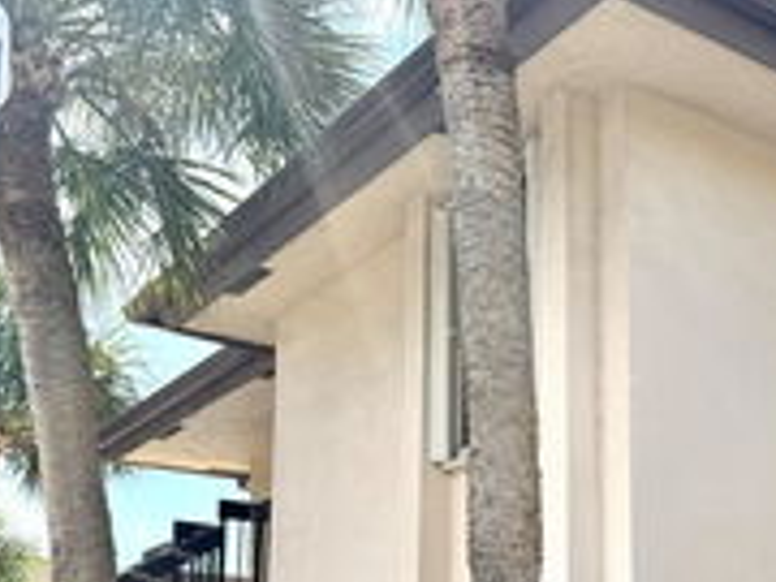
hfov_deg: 33.1
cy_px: 548
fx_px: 1278
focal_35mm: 57
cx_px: 584
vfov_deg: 24.7
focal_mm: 6.76
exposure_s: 1/1727
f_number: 1.78
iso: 80
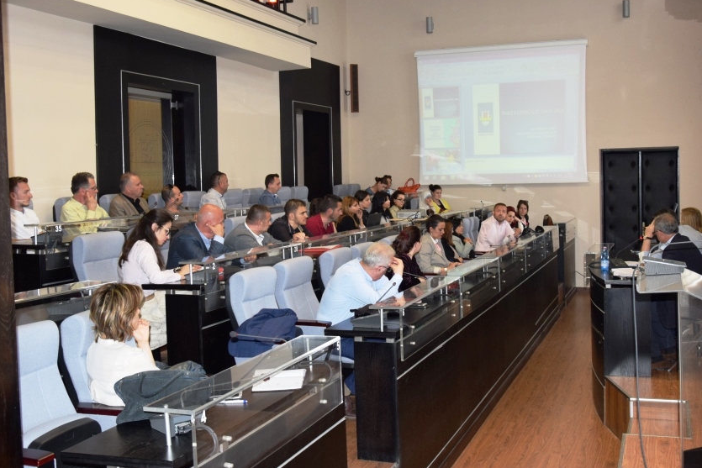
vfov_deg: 34.5
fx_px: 753
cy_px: 201
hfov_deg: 49.8
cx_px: 399
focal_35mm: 39
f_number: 4
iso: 800
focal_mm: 21
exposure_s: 1/60
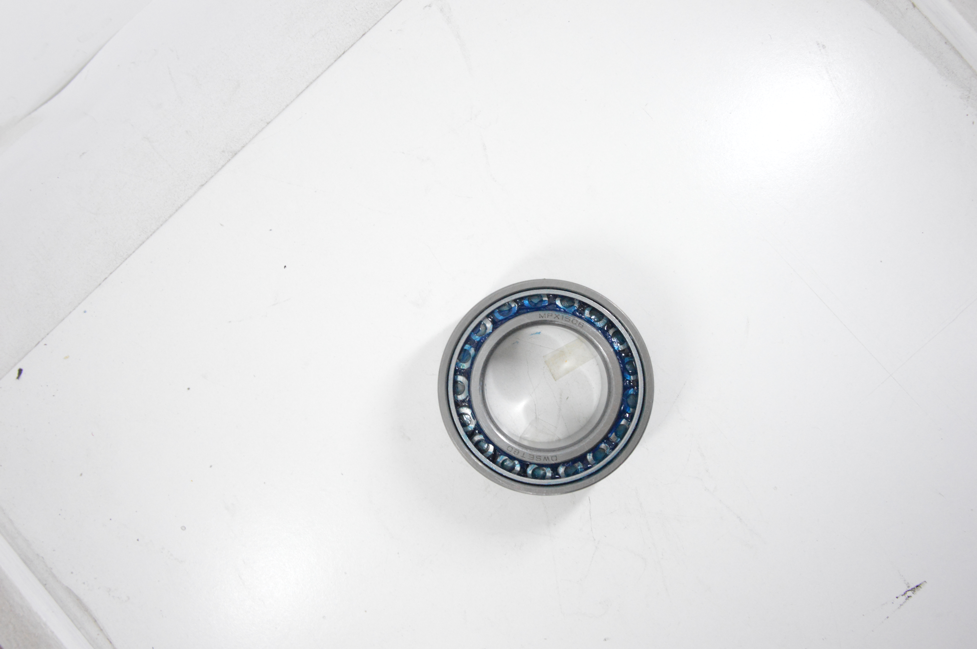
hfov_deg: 57.3
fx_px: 895
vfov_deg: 39.9
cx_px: 488
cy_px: 324
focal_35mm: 33
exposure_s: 1/100
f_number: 8
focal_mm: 22
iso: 3200
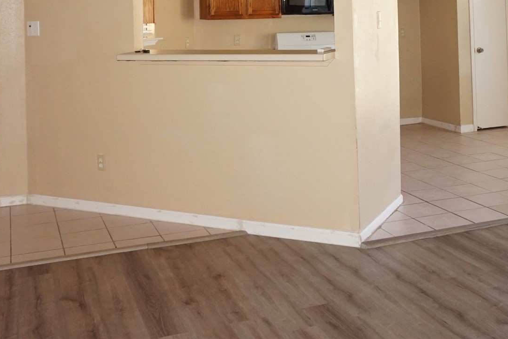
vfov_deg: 26.6
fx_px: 677
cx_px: 300
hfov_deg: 41.0
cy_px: 1
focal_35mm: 48
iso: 1000
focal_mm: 16
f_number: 4
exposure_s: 1/160
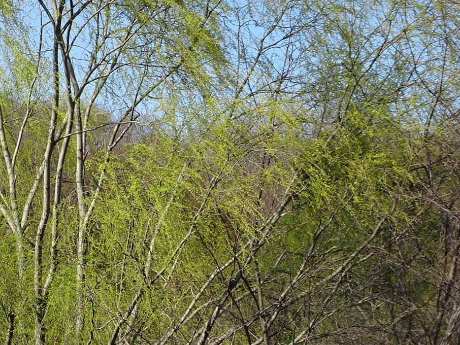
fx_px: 1901
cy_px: 196
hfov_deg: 13.4
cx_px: -84
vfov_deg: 10.4
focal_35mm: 143
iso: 80
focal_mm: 8.5
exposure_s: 1/500
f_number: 4.5
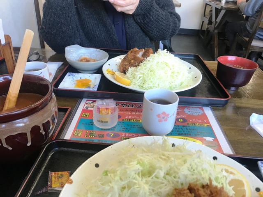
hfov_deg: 63.4
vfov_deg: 49.7
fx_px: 213
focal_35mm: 28
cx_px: 132
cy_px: 98
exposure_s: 1/33
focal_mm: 3.99
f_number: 1.8
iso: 32
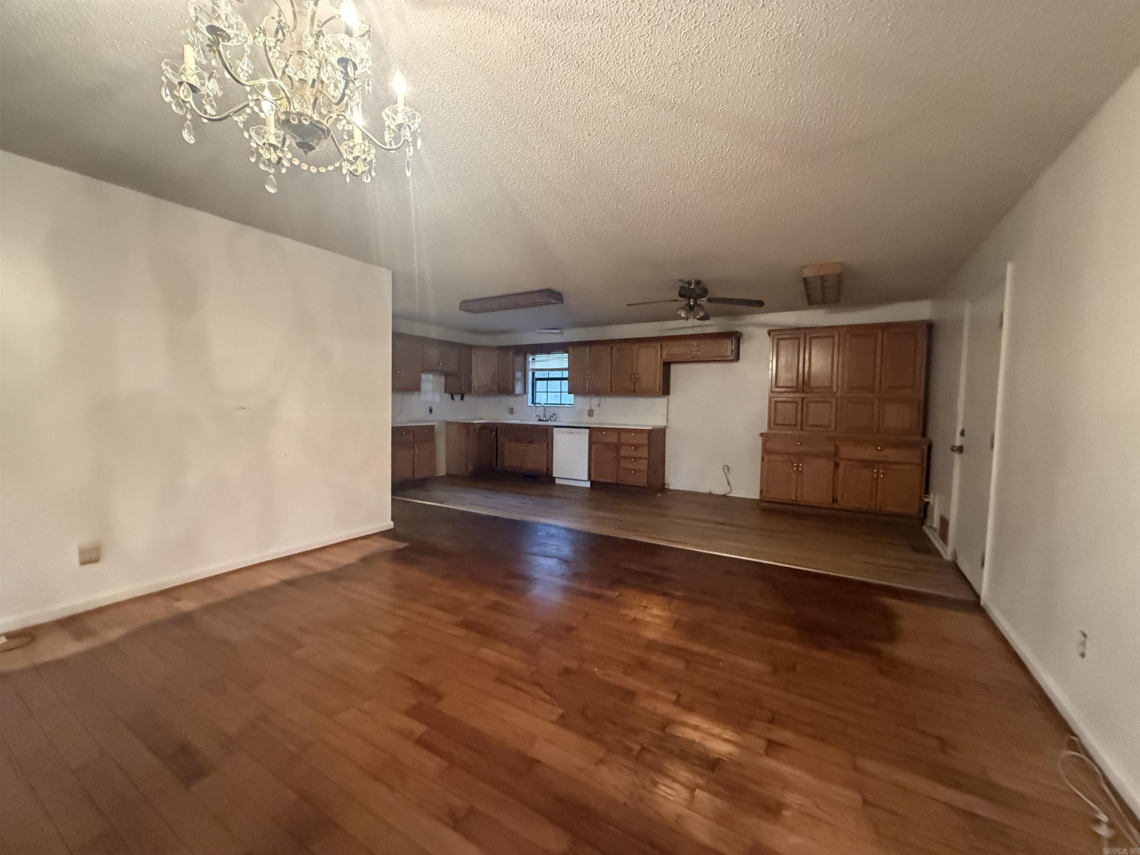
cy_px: 428
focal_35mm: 14
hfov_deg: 102.1
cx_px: 570
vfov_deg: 85.7
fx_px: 461
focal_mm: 2.22
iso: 1250
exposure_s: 1/60
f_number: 2.2
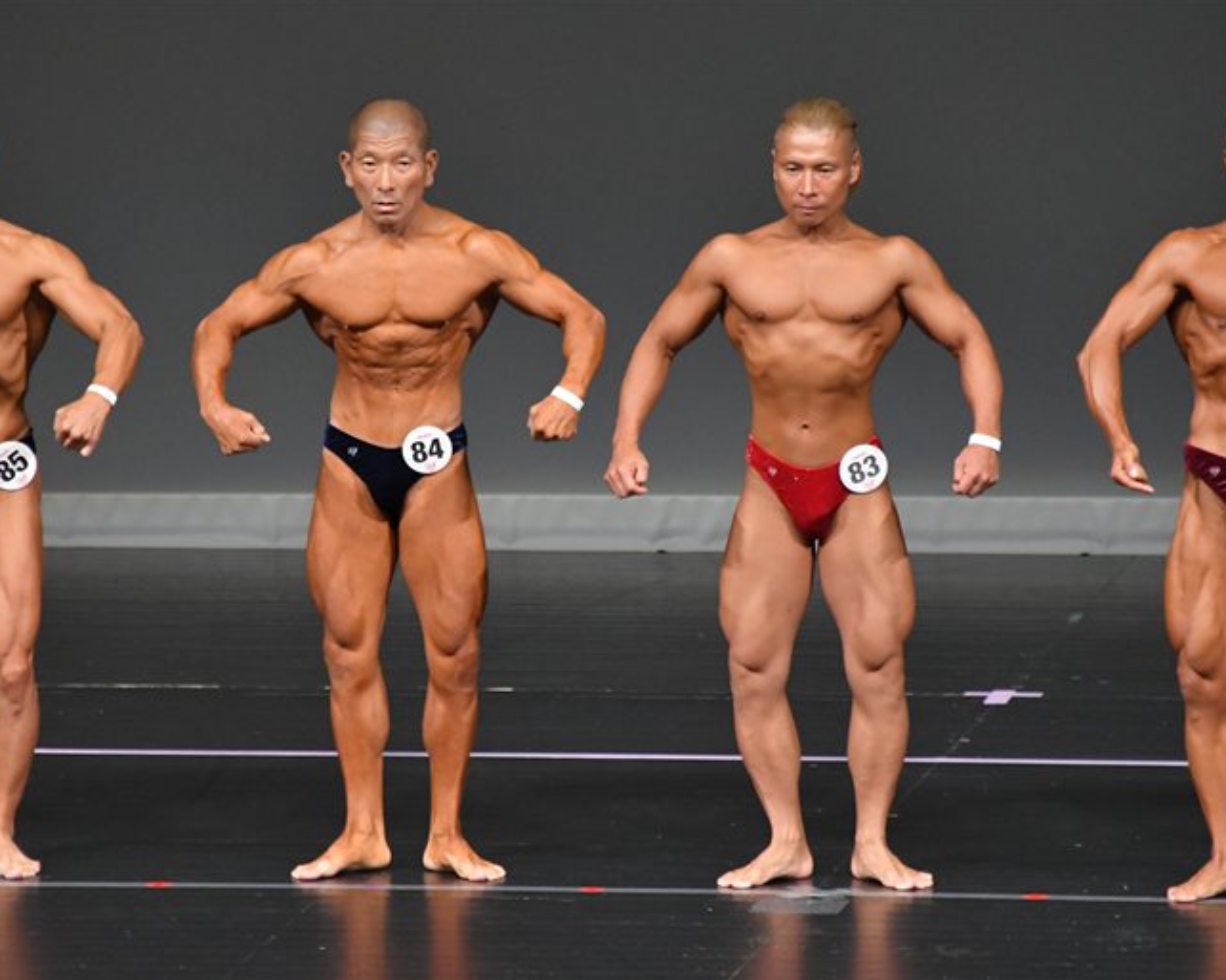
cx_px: 538
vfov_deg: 3.6
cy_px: 491
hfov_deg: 4.6
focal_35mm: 425
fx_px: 15414
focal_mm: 250
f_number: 5.6
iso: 4000
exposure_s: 1/400
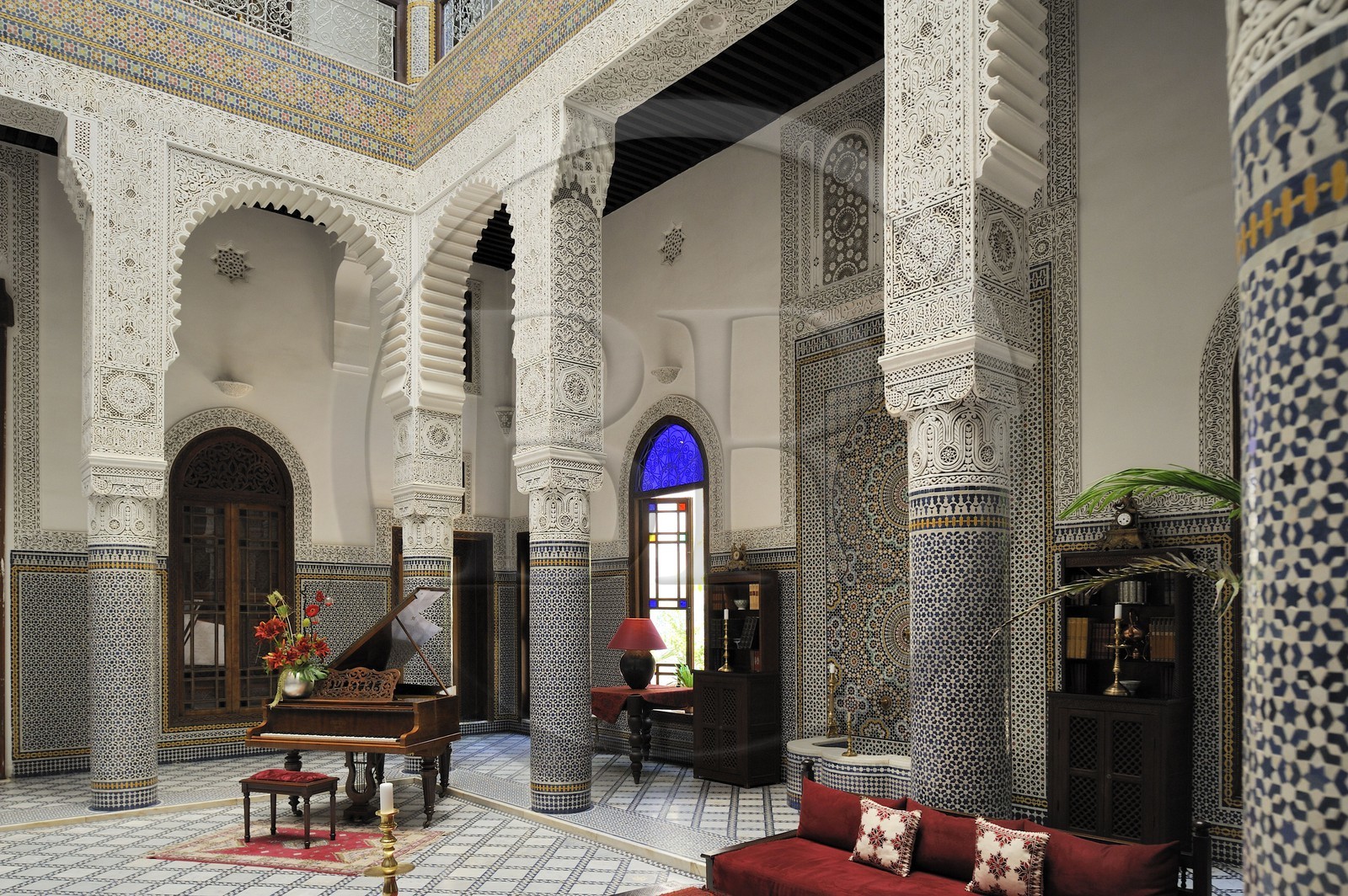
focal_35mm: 24
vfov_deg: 53.1
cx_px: 674
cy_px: 448
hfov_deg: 73.8
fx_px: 898
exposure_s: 1/60
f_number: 7.1
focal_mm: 24
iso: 400
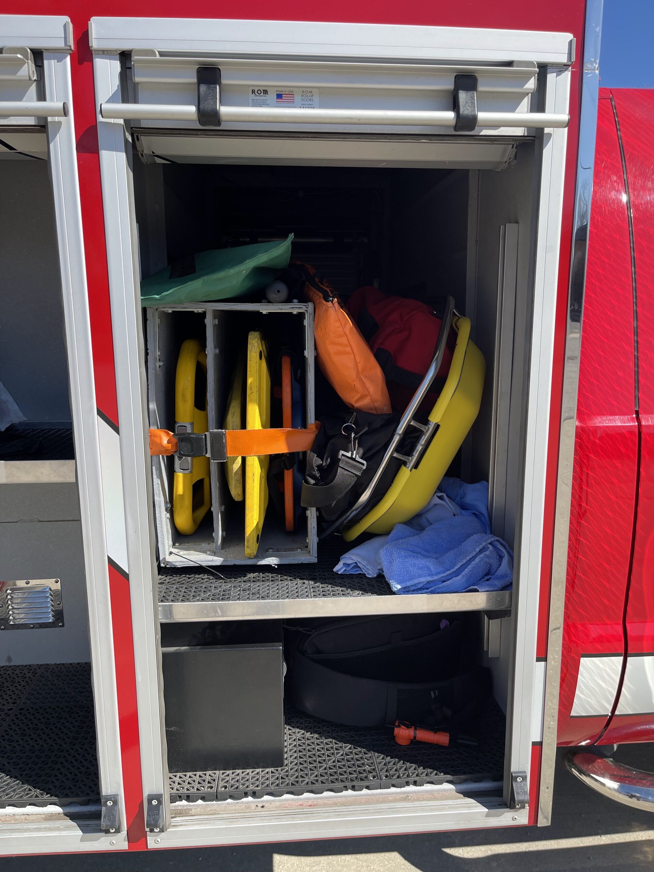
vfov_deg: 67.3
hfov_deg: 53.1
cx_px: 327
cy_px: 436
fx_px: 655
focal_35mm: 26
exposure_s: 1/1767
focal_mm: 5.1
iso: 32
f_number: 1.6
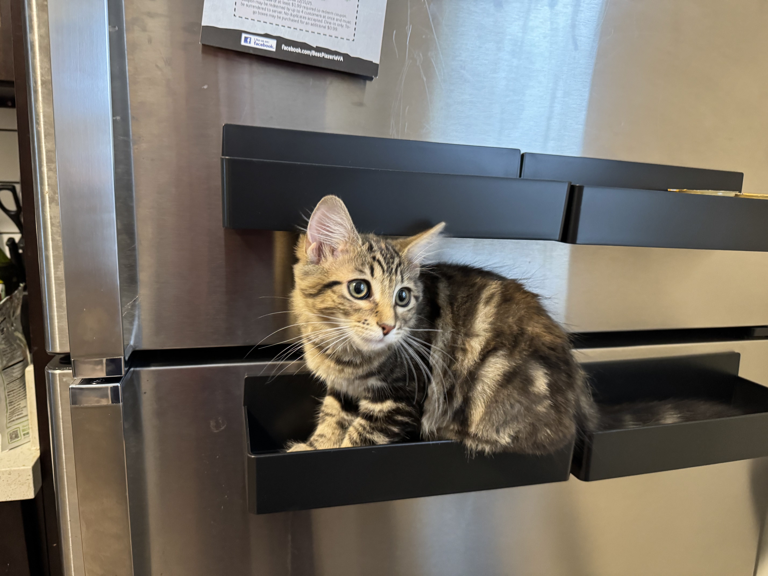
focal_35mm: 24
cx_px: 384
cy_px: 288
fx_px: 532
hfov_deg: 71.6
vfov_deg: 56.8
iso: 800
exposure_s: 1/40
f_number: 1.78
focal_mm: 6.76
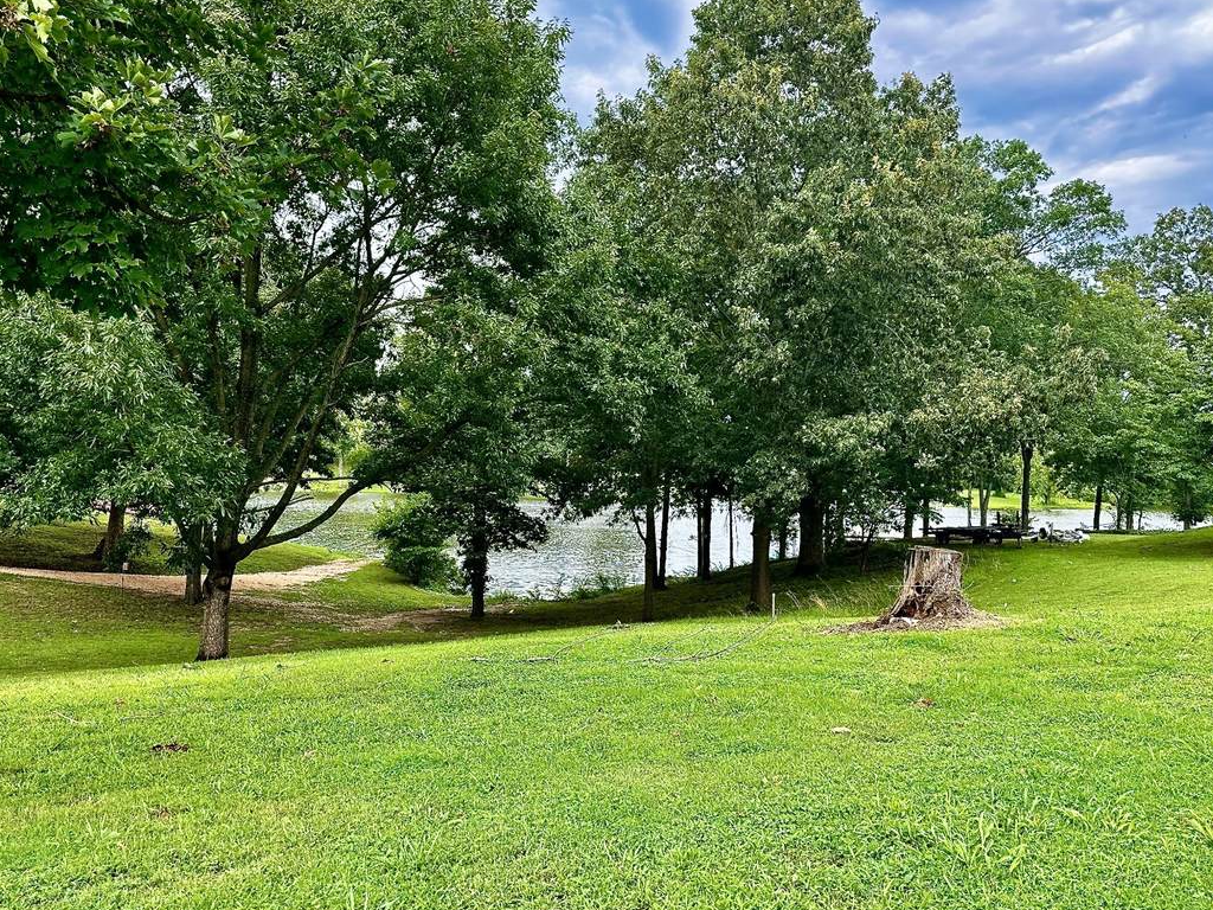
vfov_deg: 46.8
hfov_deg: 59.6
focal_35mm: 30
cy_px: 451
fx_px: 1051
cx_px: 509
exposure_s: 1/513
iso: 80
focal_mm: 6.86
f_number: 1.78
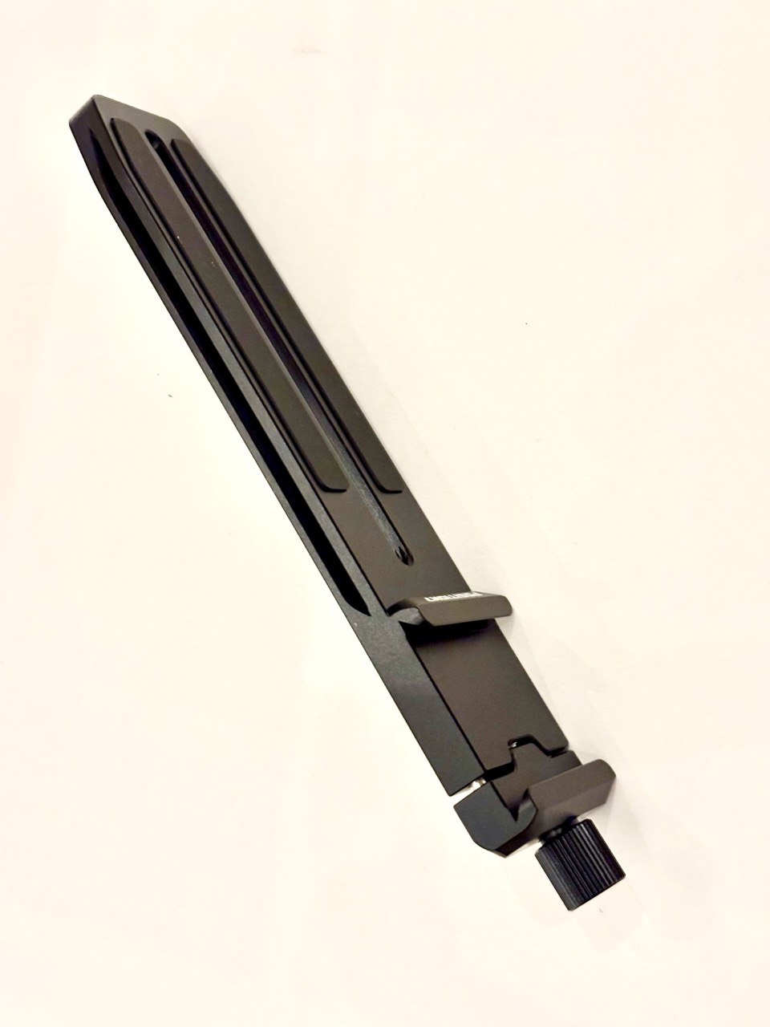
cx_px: 385
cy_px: 514
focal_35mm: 52
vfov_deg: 36.8
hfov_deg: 28.0
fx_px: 1542
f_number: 1.6
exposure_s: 1/33
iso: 320
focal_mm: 5.96
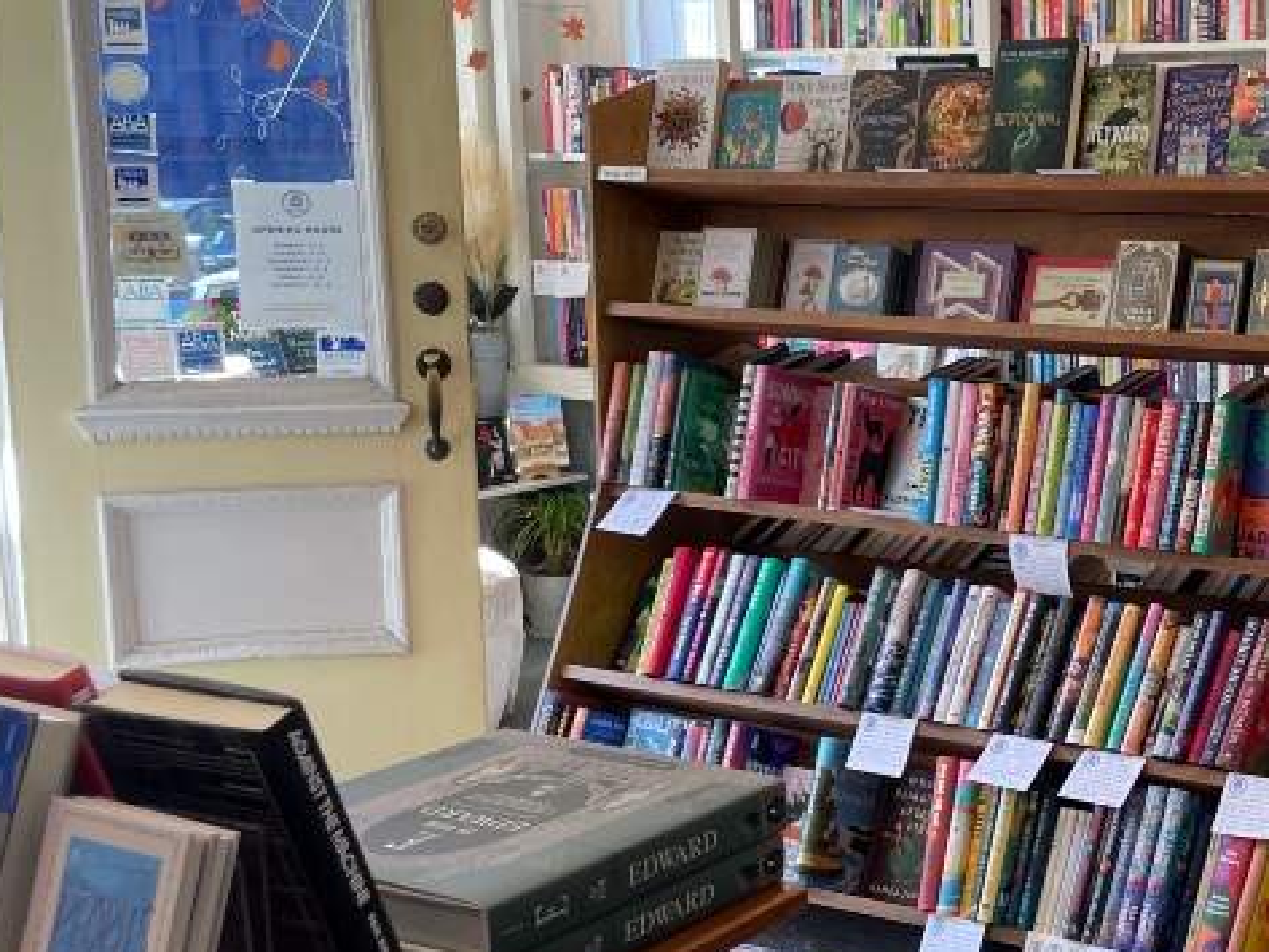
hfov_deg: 32.7
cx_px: 1197
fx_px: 2017
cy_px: 488
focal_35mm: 55
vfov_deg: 26.6
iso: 64
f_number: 1.6
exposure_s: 1/120
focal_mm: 4.2
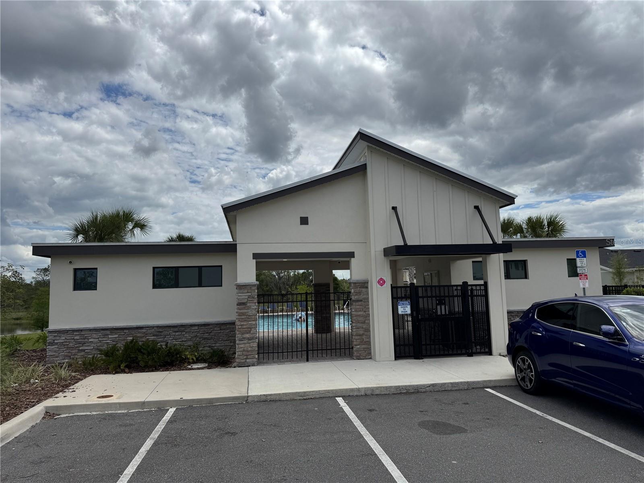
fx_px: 446
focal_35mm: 24
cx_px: 322
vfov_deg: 56.8
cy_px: 242
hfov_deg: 71.6
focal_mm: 6.76
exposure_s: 1/10417
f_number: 1.78
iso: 80
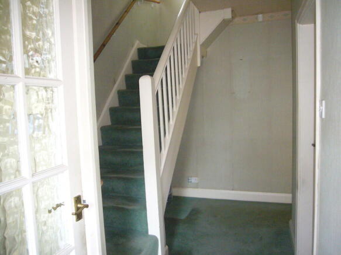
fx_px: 276
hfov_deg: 63.5
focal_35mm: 28
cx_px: 170
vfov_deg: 49.7
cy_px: 128
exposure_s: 1/30
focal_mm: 4.6
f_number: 2.8
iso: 400
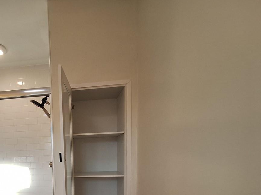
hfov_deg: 64.6
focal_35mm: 24
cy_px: 172
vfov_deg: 50.8
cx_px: 48
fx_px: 181
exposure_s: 1/120
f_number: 2.2
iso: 64
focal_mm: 1.74
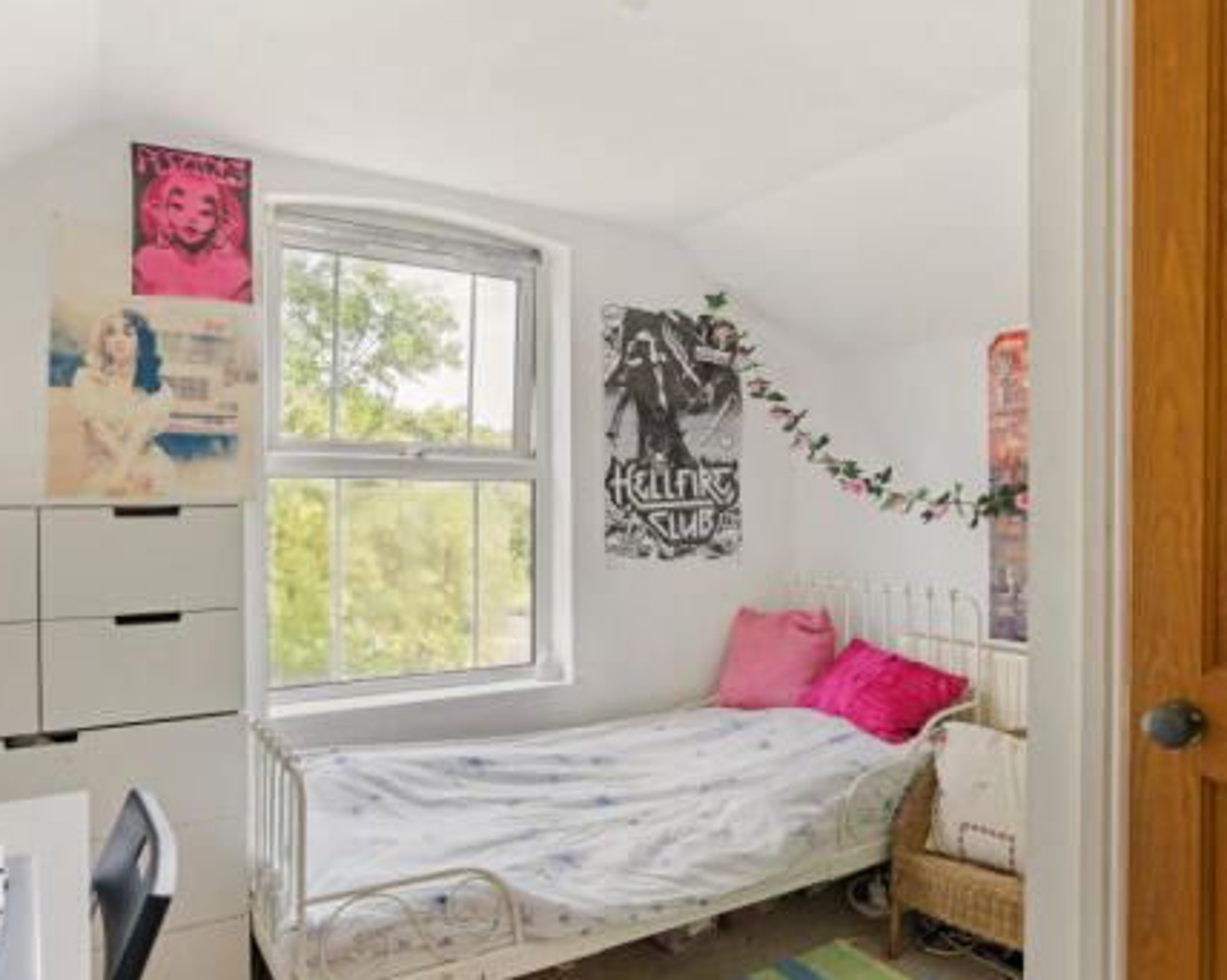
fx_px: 835
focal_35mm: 23
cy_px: 509
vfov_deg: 60.8
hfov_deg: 72.5
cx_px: 558
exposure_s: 1/13
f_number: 9
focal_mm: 16
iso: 640
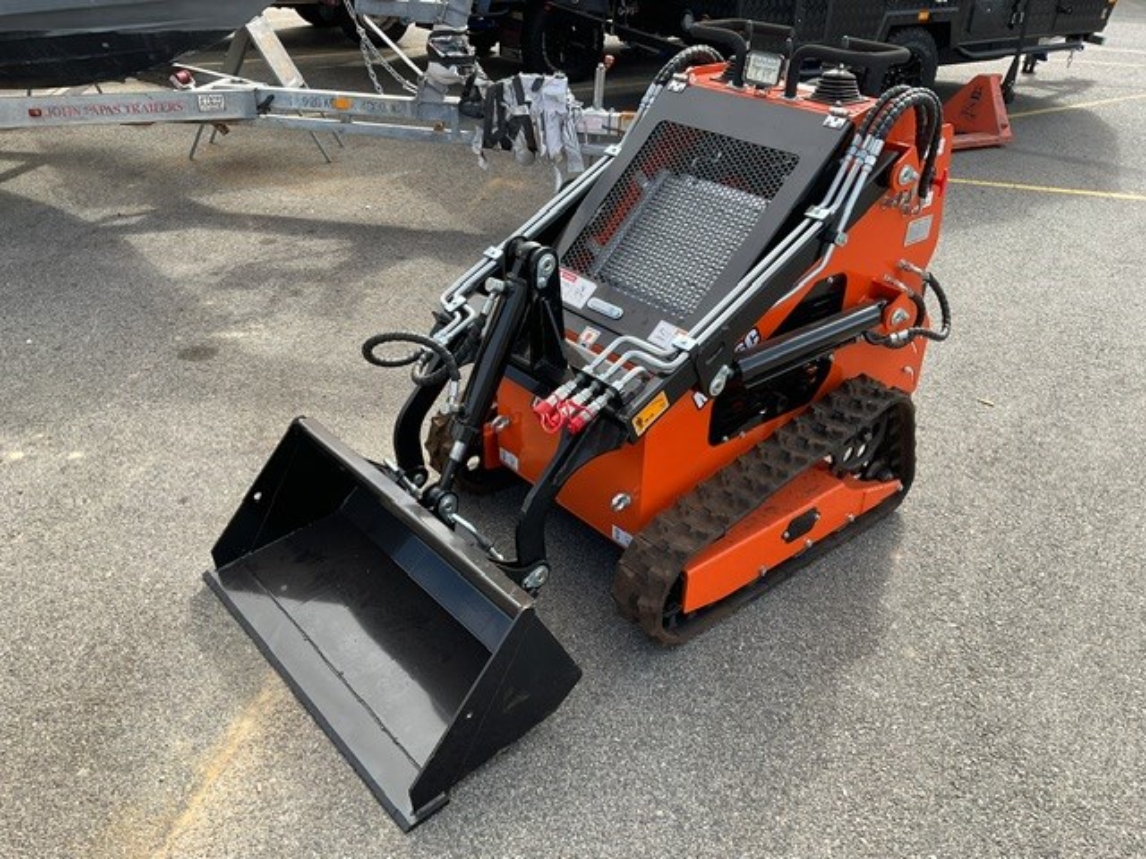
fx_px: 960
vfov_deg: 48.2
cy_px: 430
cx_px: 573
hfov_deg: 61.7
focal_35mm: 29
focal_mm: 3
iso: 16
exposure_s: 1/519
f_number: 1.8
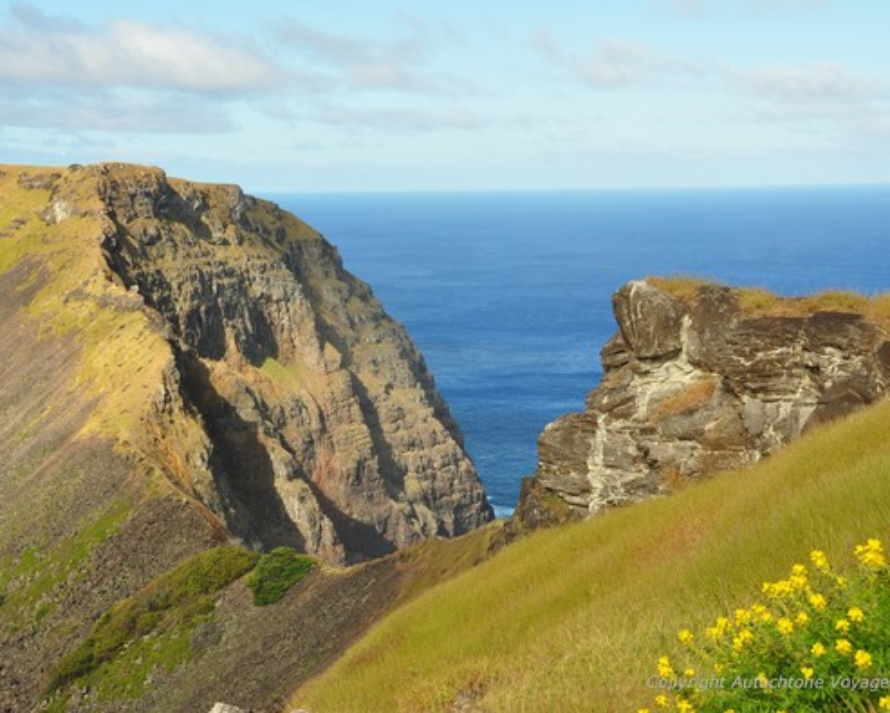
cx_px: 394
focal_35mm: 65
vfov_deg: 23.5
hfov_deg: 29.1
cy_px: 358
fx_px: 1713
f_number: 10
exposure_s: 1/250
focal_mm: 38
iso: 200
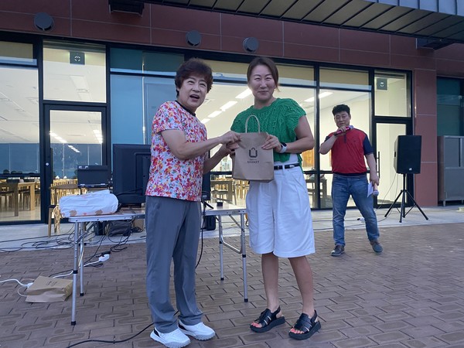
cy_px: 174
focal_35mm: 26
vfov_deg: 53.1
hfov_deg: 67.3
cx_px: 232
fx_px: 349
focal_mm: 4.25
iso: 400
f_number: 1.8
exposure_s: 1/60
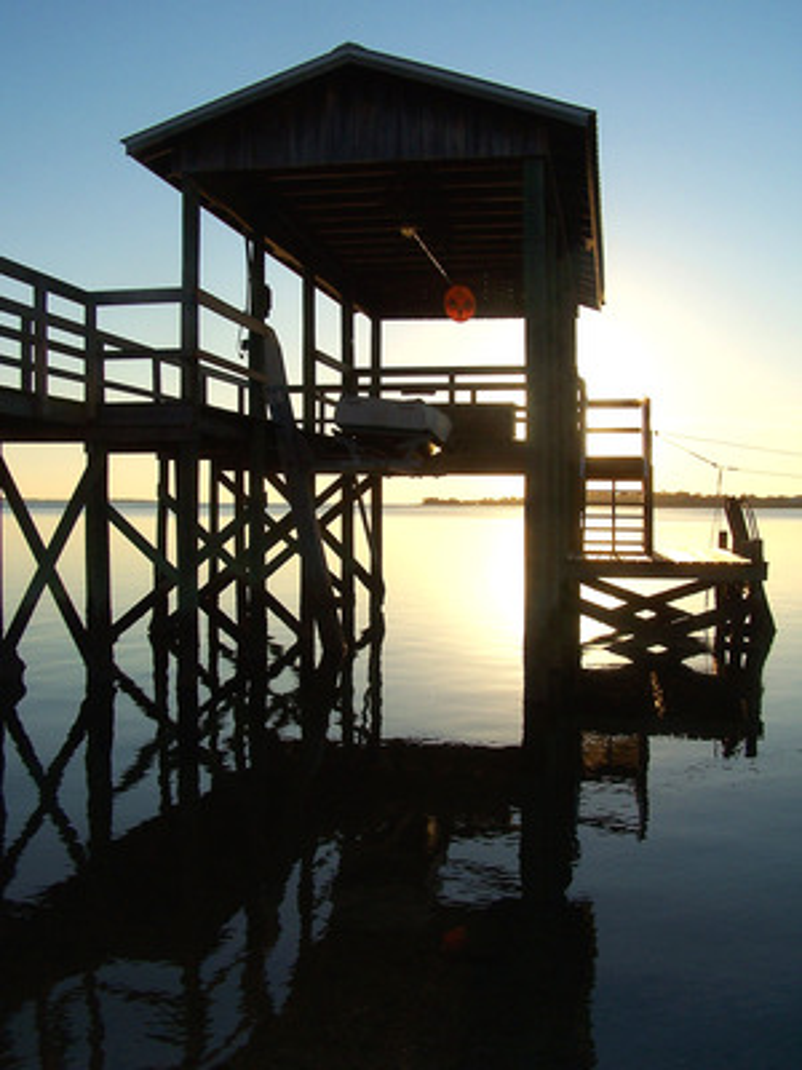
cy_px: 535
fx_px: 1174
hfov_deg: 37.7
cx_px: 401
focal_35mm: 38
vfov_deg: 49.0
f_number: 5.6
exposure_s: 1/500
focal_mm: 6.3
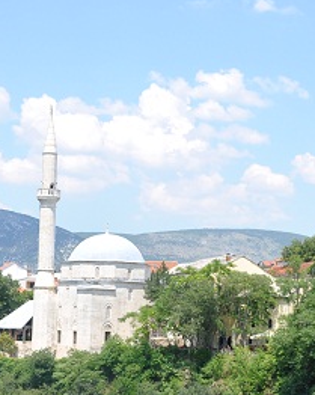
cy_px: 234
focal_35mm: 90
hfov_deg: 17.0
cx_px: 214
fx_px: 1051
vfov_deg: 21.3
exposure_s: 1/250
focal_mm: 26
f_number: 8
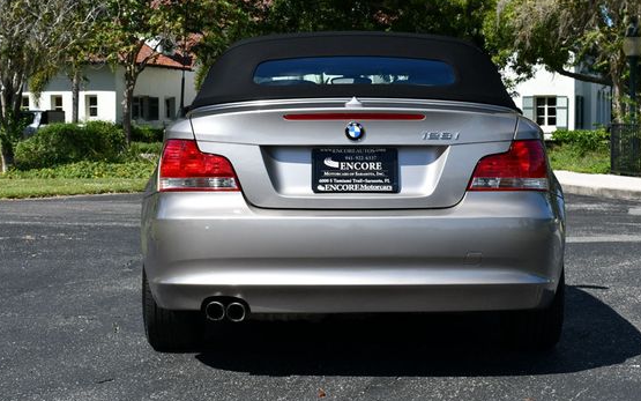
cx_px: 352
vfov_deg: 17.8
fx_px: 1275
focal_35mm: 73
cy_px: 164
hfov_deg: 28.2
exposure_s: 1/320
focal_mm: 31
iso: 100
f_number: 9
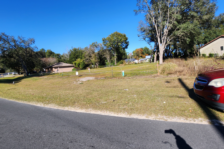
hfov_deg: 104.3
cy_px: 69
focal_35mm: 14
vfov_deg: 81.1
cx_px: 112
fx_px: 87
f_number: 2.2
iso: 32
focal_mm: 1.7
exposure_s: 1/876
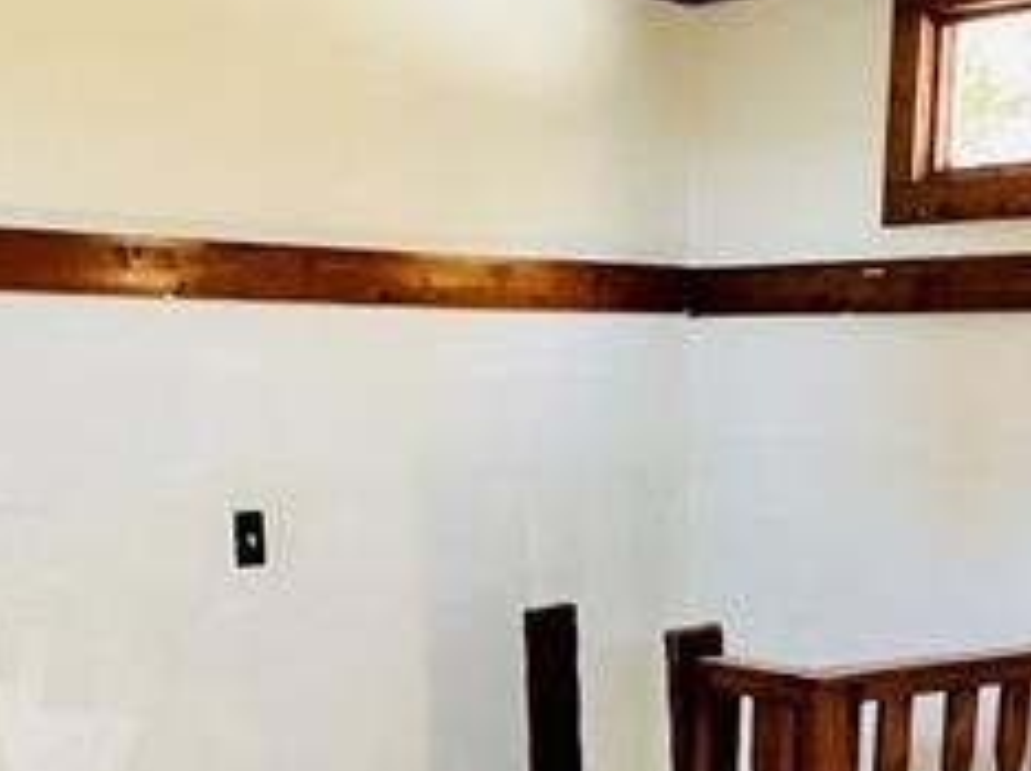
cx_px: 683
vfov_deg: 22.4
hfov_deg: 33.5
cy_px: 1053
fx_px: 1696
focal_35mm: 57
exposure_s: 1/60
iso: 250
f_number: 1.8
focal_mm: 1.57
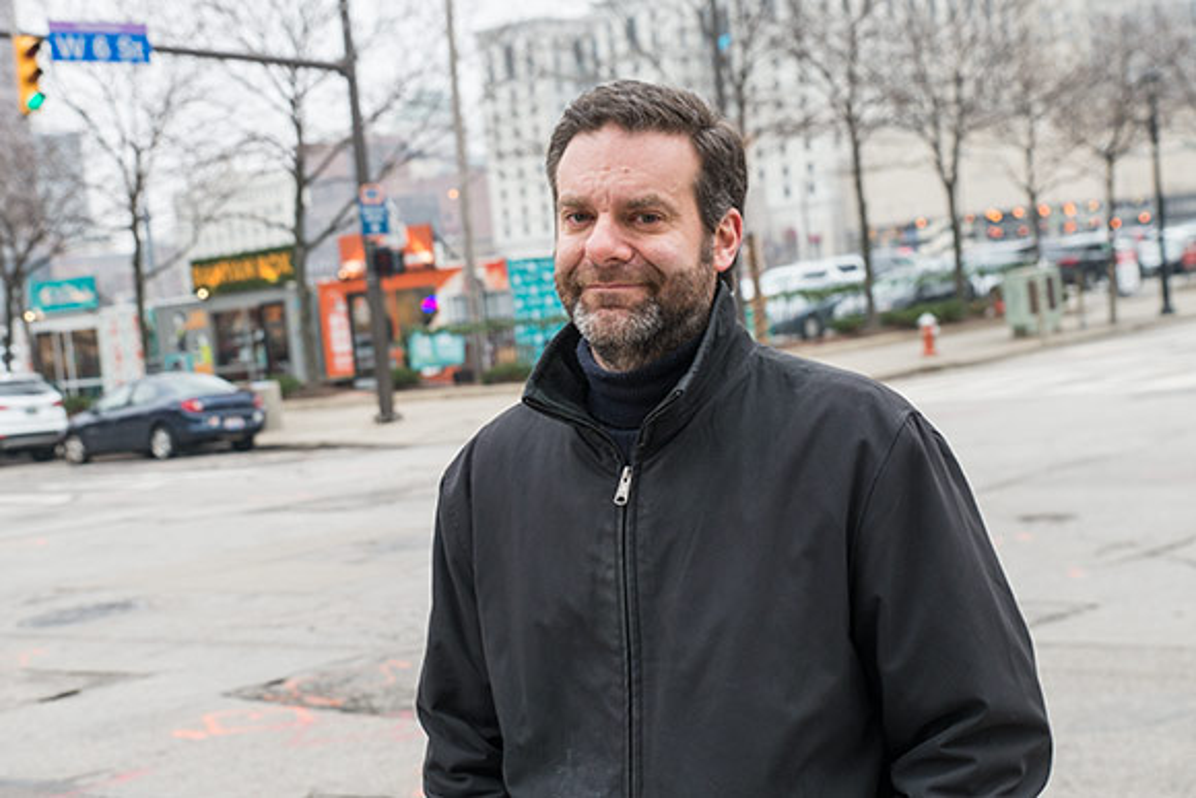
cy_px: 399
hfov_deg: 42.7
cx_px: 598
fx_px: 1529
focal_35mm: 46
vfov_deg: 29.3
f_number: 6.7
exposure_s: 1/250
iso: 800
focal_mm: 46
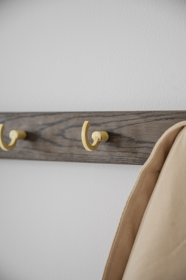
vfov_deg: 28.8
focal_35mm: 70
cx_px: 93
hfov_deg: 19.5
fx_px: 542
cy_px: 140
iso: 1250
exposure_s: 1/80
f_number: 4
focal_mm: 70
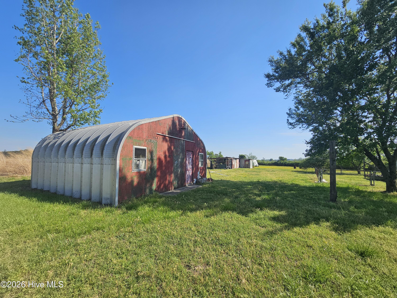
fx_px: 149
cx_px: 198
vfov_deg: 89.9
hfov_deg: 106.2
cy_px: 149
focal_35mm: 13
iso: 50
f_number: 2.2
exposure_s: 1/2352
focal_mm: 2.2
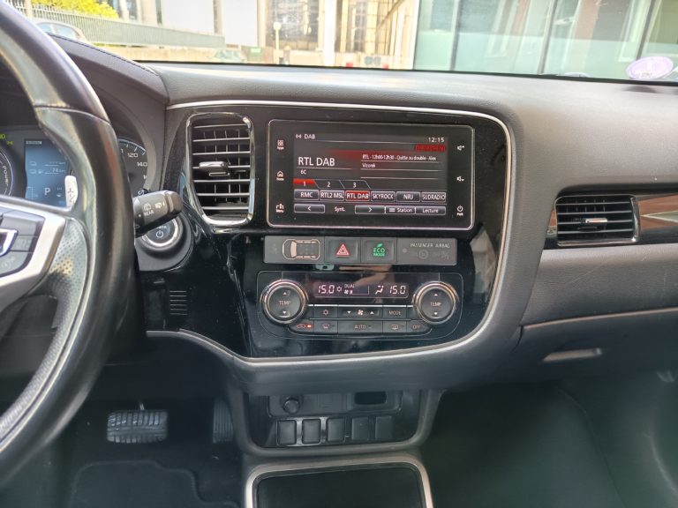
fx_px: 470
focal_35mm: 24
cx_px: 339
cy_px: 254
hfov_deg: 71.6
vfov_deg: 56.8
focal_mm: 5.24
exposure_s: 1/50
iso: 376
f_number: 1.7
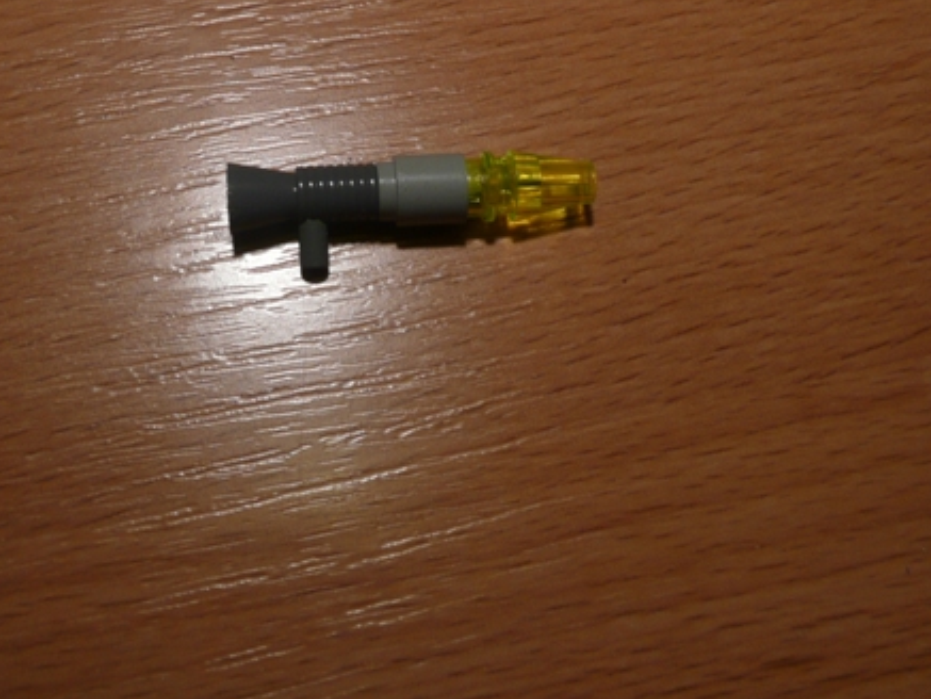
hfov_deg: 45.6
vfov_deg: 34.6
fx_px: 1103
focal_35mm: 41
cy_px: 200
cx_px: 396
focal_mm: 4.6
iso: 100
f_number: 3.3
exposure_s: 1/50
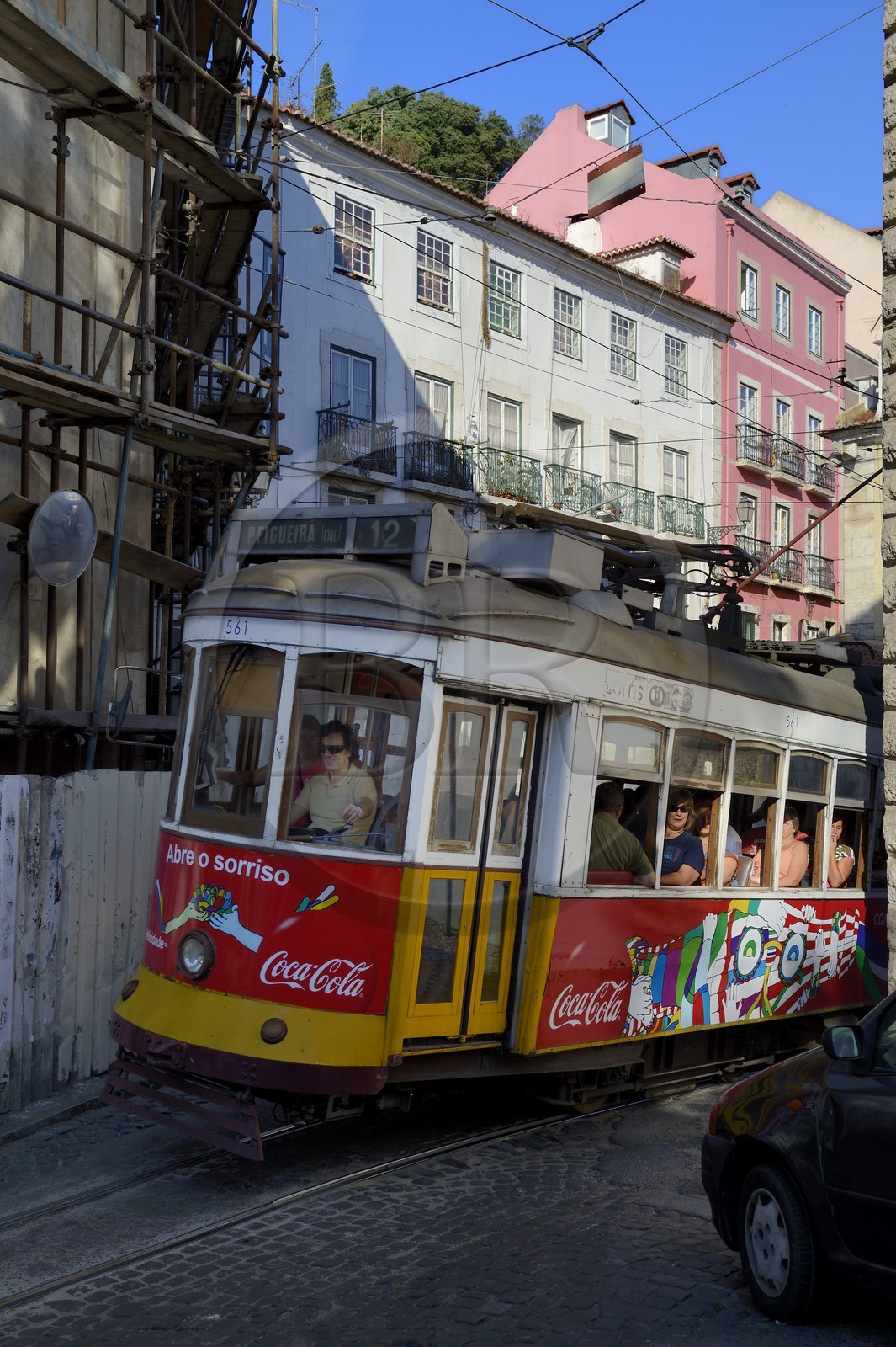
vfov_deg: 50.7
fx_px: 1420
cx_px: 448
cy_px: 674
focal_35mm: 38
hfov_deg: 35.0
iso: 200
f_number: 11
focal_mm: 38
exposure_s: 1/200
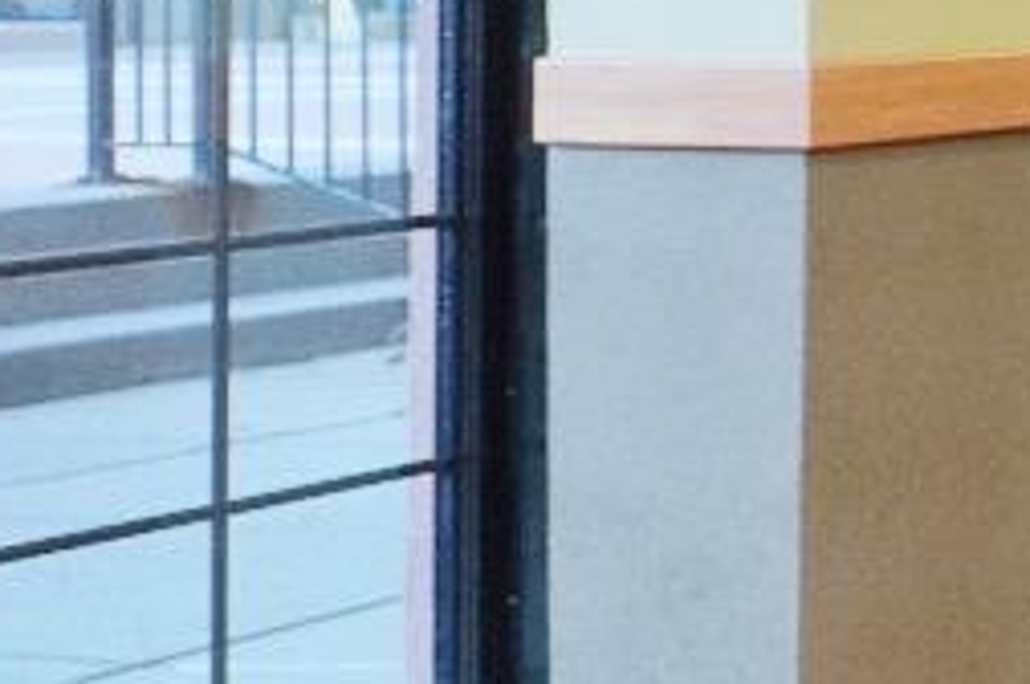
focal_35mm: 98
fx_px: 2799
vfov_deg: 13.6
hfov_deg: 12.1
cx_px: 2935
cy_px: -77
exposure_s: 1/160
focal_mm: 11
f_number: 4
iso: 400
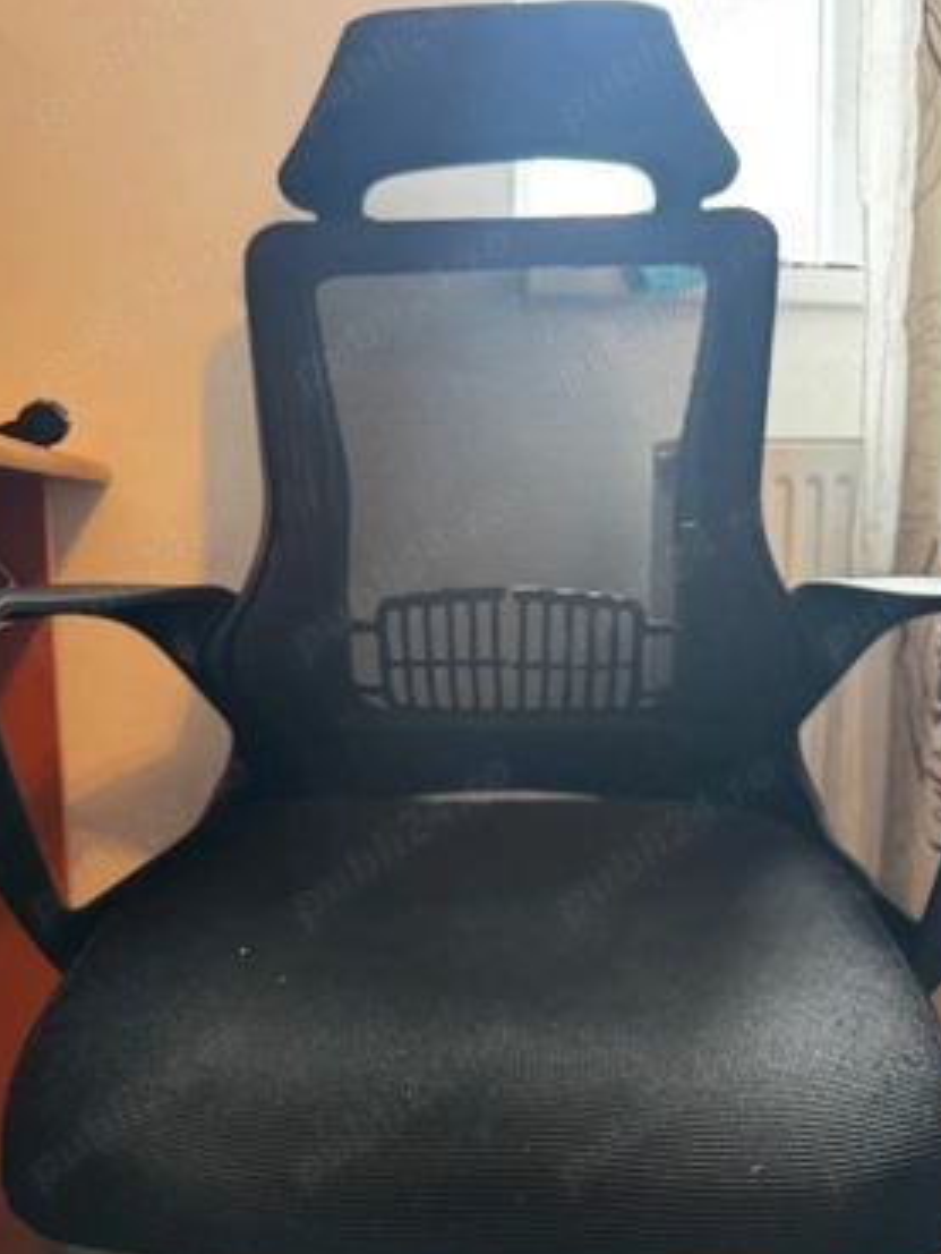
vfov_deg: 67.3
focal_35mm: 26
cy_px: 615
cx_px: 469
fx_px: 942
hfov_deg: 53.1
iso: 640
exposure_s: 1/60
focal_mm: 6.76
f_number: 1.78
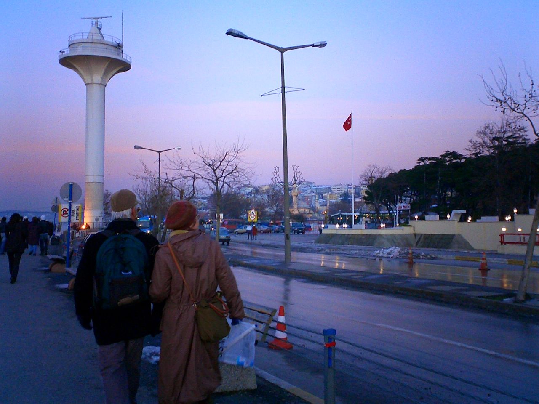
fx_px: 576
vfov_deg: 38.7
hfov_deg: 50.1
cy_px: 202
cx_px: 270
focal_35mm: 37
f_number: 3.5
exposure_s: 1/50
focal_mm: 5.6
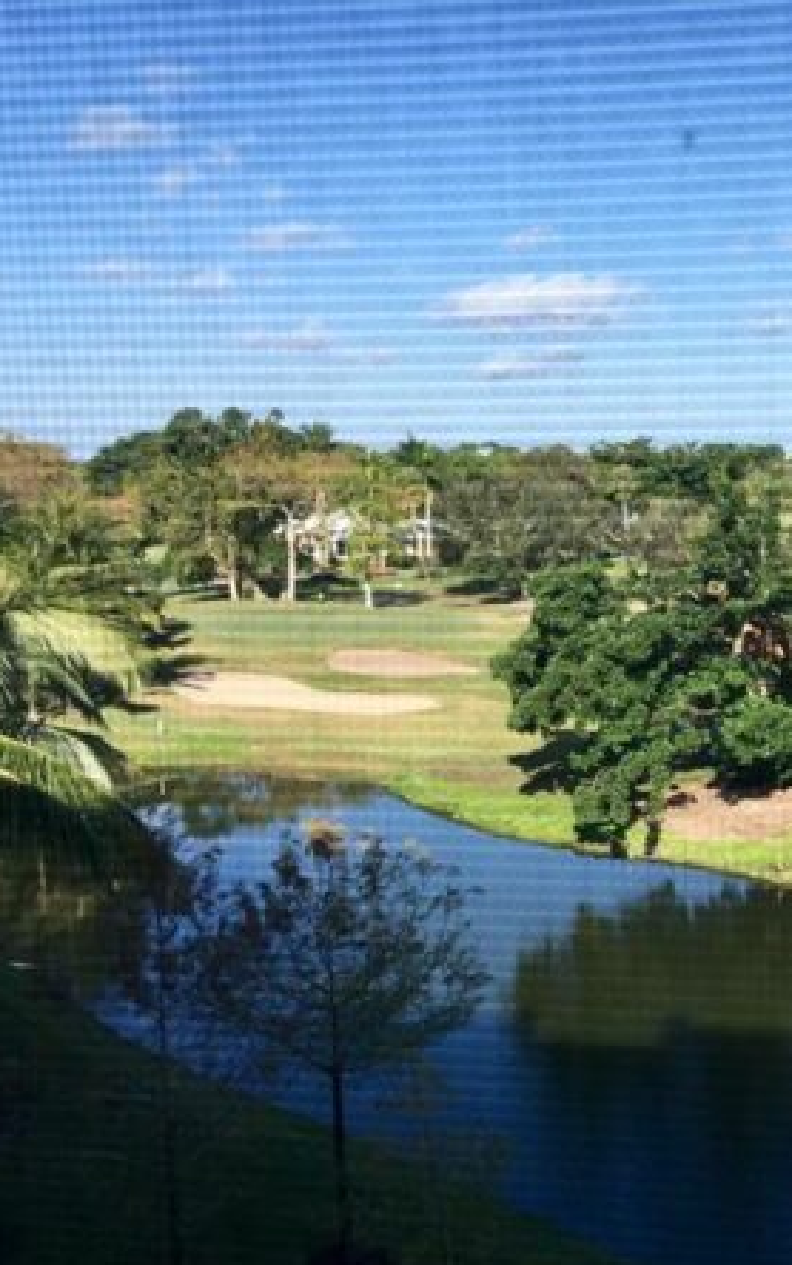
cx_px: 598
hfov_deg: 28.2
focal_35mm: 45
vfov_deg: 44.3
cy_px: 692
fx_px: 1552
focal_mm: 4.15
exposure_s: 1/884
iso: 25
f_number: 2.2
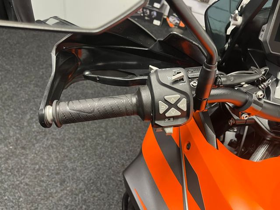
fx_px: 210
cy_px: 105
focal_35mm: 26
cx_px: 140
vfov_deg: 53.1
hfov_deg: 67.3
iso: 500
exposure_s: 1/50
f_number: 1.6
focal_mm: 5.1
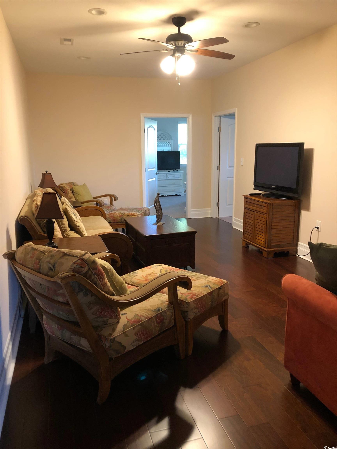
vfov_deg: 63.4
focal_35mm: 28
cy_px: 224
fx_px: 363
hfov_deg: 49.7
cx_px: 168
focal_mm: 3.99
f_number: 1.8
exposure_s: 1/9
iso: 100
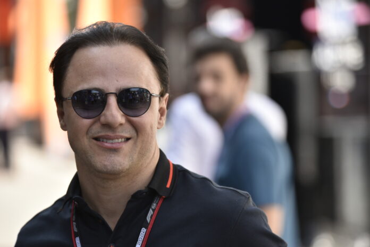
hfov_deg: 10.3
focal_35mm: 200
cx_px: 185
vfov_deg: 6.9
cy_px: 124
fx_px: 2055
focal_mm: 200
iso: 500
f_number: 5.3
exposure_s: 1/800
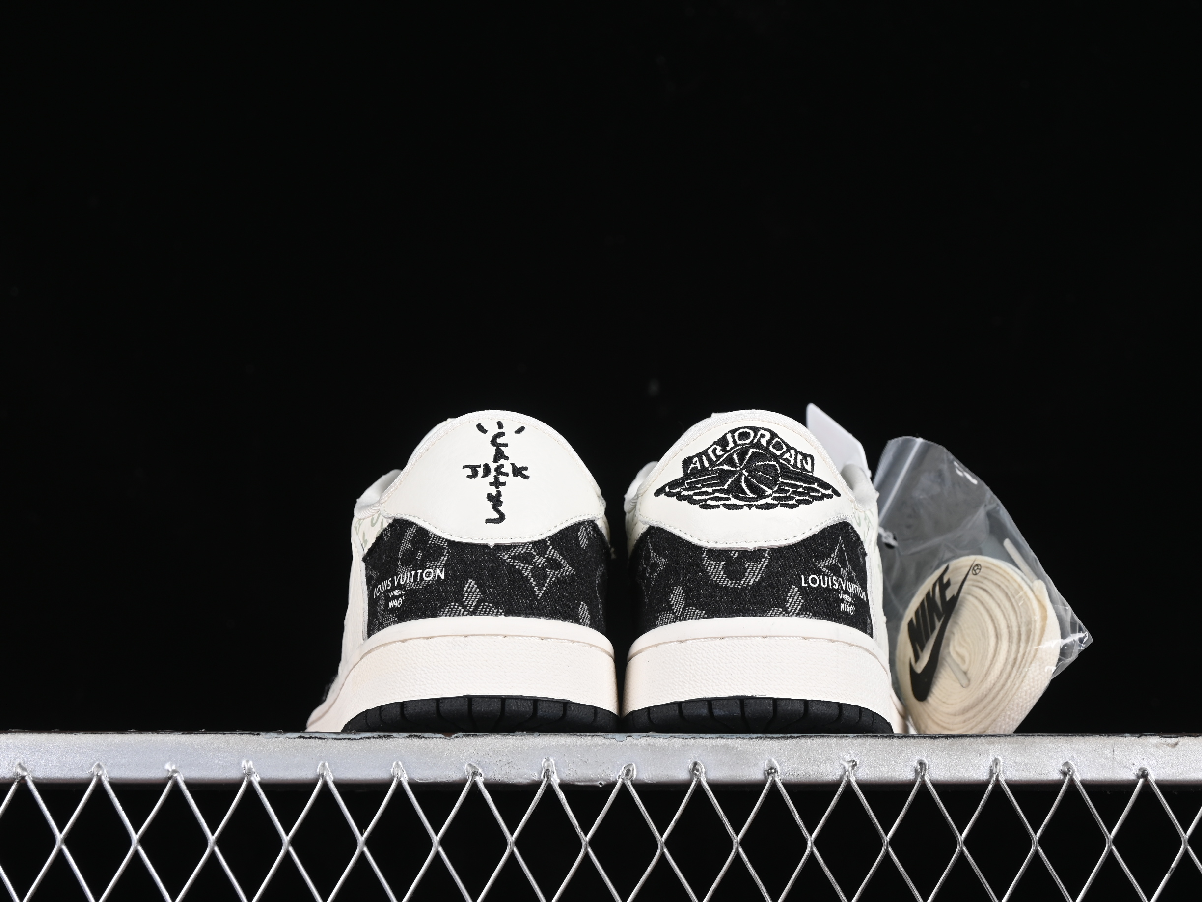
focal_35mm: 82
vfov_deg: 18.0
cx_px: 637
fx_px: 2847
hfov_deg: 23.8
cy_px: 449
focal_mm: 50
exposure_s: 1/60
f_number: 7.1
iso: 160
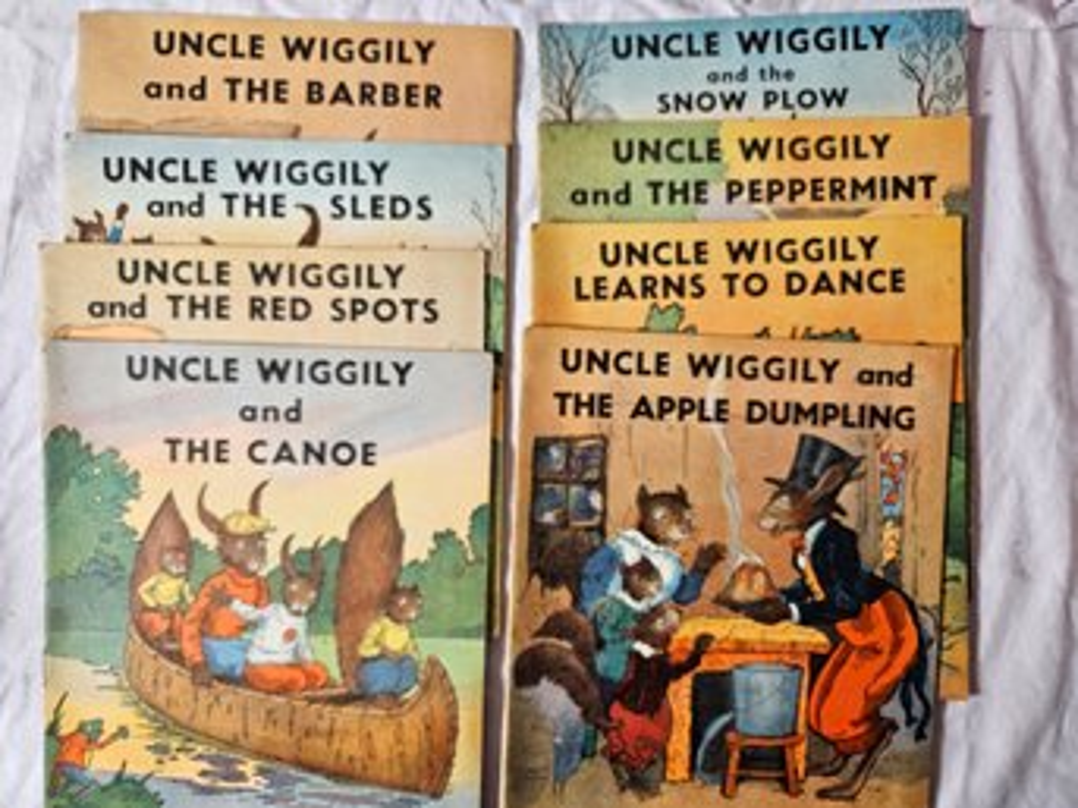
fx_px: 716
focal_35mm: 23
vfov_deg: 58.8
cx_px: 539
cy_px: 404
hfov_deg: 73.9
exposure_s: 1/120
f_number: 1.8
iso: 250
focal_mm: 5.4
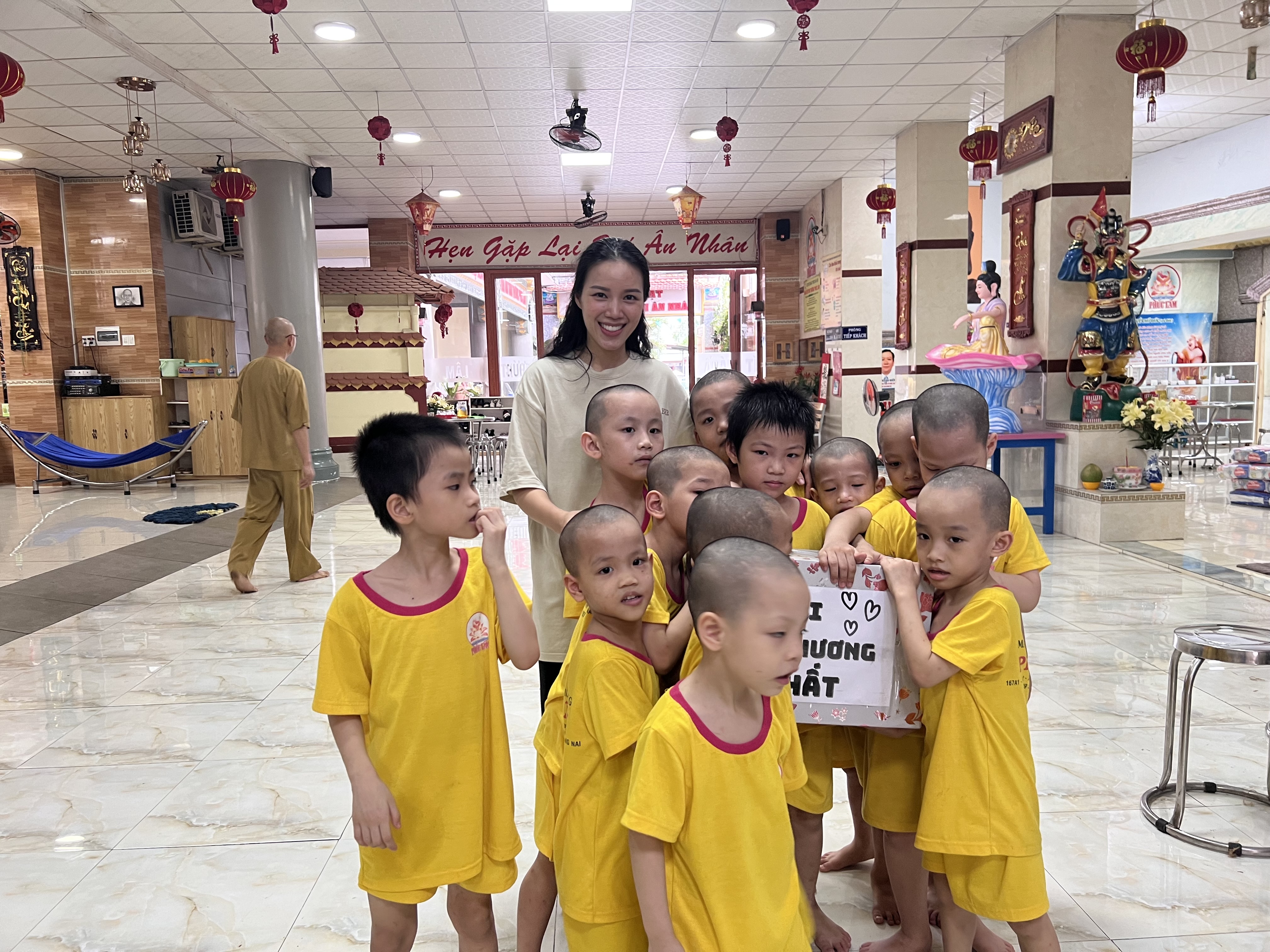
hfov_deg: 67.3
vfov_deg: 53.1
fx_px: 954
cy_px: 476
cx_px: 635
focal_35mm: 26
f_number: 1.5
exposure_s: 1/50
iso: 100
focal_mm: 5.7
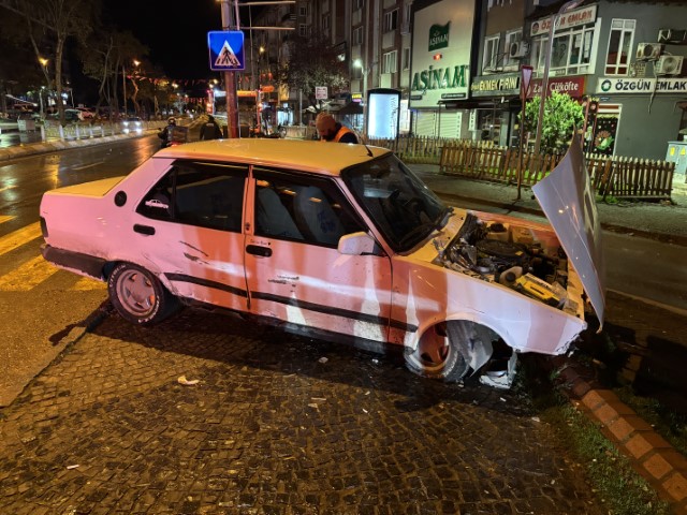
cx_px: 344
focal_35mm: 26
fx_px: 516
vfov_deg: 53.1
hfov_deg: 67.3
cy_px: 258
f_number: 1.6
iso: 500
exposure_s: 1/25
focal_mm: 5.96
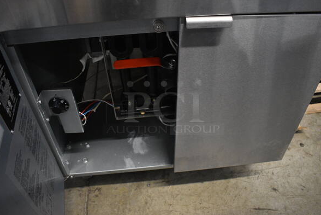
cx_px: 164
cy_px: 106
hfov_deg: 65.4
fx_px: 250
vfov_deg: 46.5
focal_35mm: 28
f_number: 3.5
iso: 3600
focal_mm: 18
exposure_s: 1/125
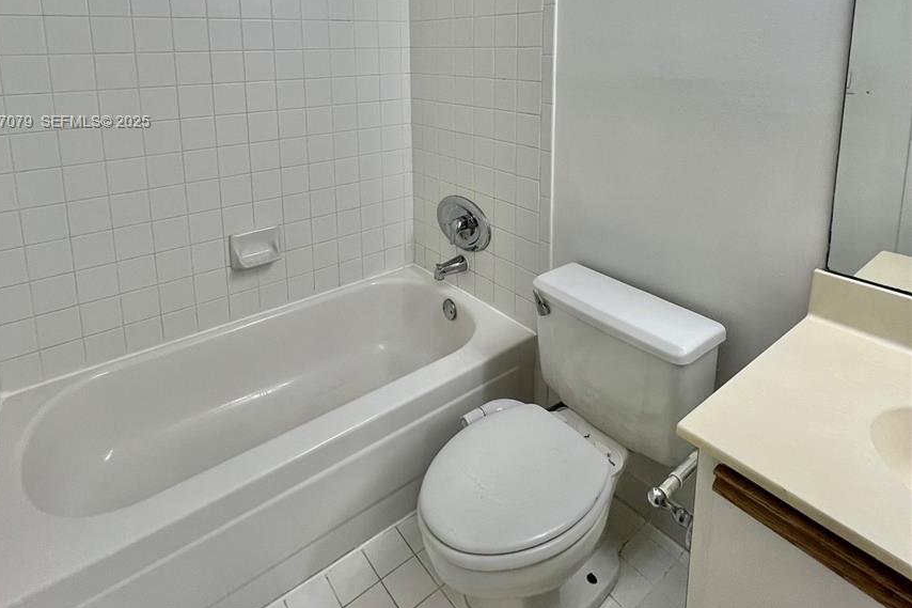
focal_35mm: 19
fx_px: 481
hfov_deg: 86.8
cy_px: 123
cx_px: 433
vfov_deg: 59.5
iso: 64
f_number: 1.8
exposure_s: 1/120
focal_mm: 1.57
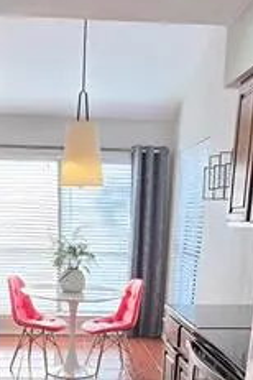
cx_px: 79
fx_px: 474
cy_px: 372
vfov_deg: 39.0
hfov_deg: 29.6
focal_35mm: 45
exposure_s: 1/120
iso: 80
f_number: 2.2
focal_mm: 2.2
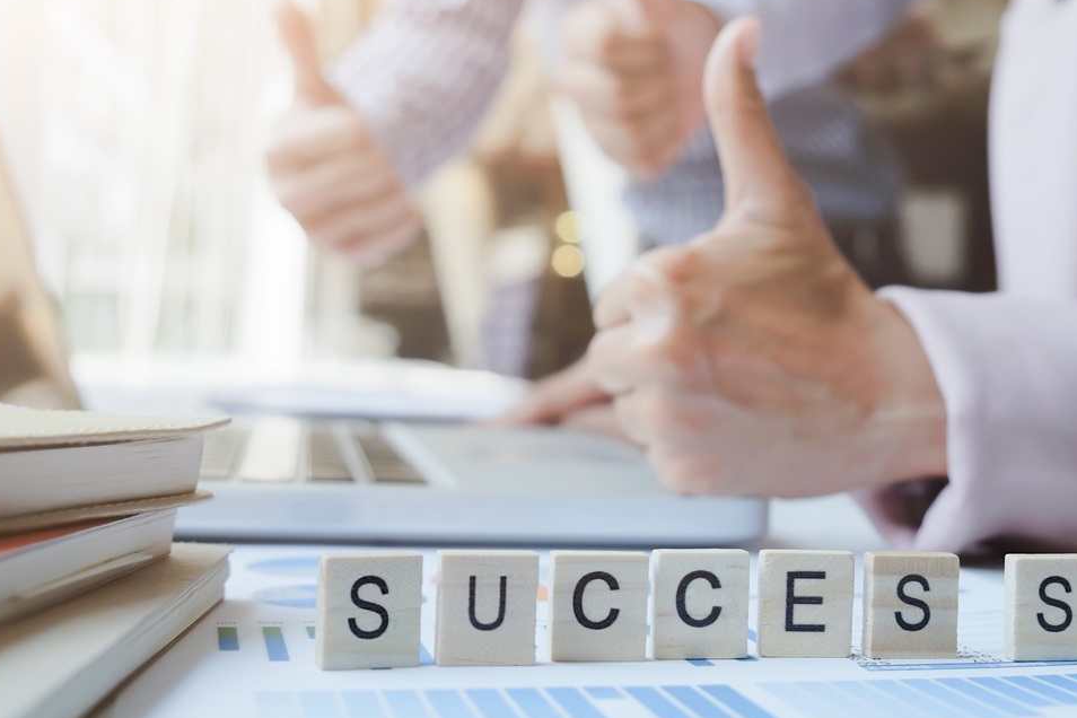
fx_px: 1526
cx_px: 604
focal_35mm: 51
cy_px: 267
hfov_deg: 38.8
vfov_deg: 26.4
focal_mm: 25.4
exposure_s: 1/500
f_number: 4
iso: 400
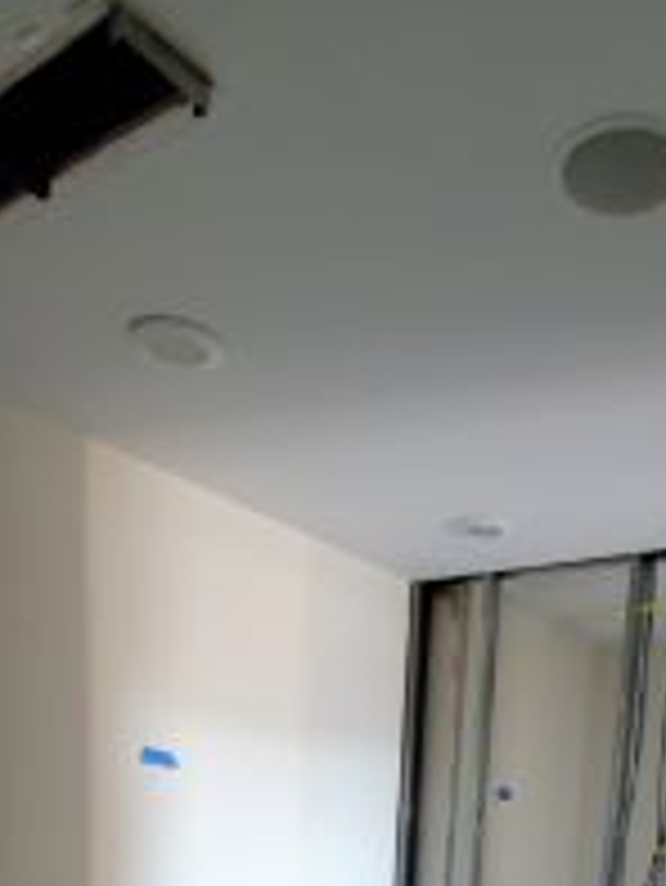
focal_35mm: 33
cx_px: 412
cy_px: 989
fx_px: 846
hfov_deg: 42.7
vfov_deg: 42.5
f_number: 2.2
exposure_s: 1/30
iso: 800
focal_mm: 1.8
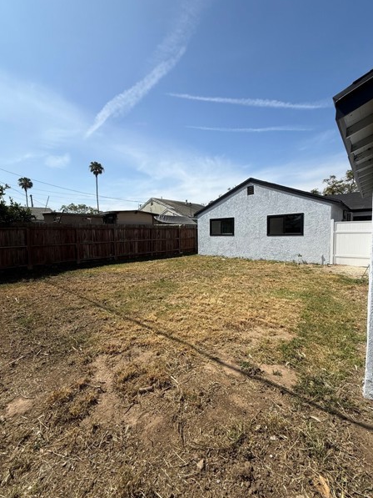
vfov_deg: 98.2
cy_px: 251
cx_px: 186
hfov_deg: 81.8
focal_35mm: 15
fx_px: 215
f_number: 2.2
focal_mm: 2.22
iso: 50
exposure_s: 1/2976
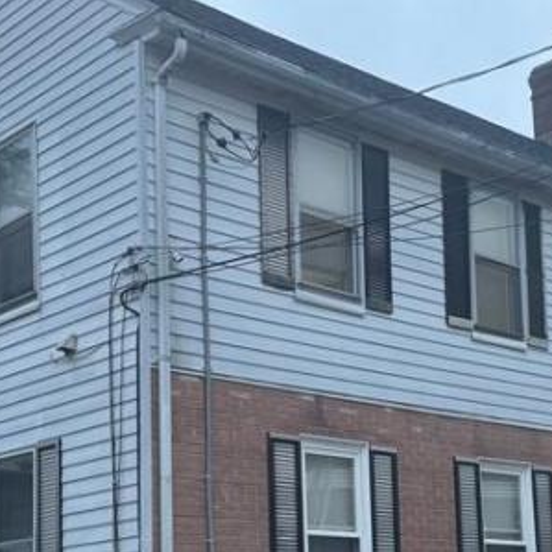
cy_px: 456
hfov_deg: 25.4
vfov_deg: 24.9
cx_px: 284
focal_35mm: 68
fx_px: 1227
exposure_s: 1/60
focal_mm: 6.76
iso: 200
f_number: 1.78
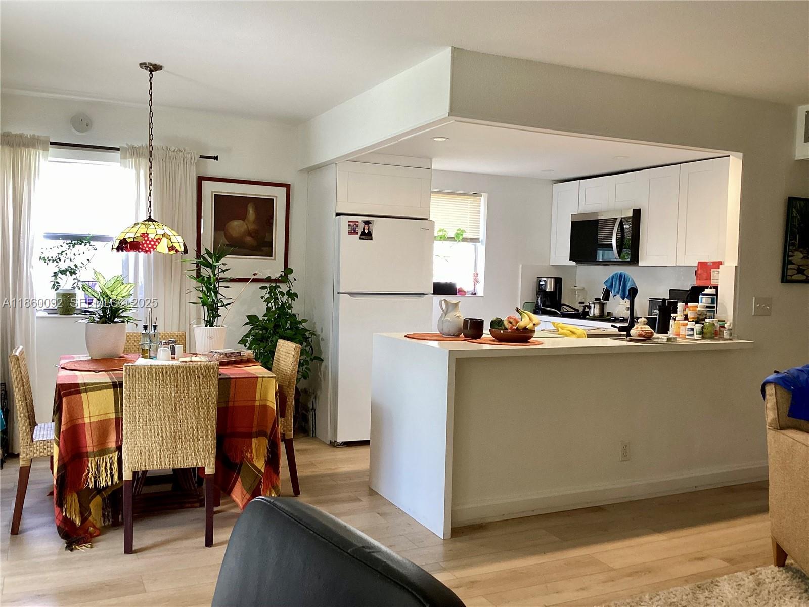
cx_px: 404
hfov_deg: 58.4
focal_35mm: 31
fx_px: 724
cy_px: 304
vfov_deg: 45.4
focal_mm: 3.3
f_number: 2.4
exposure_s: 1/60
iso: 125
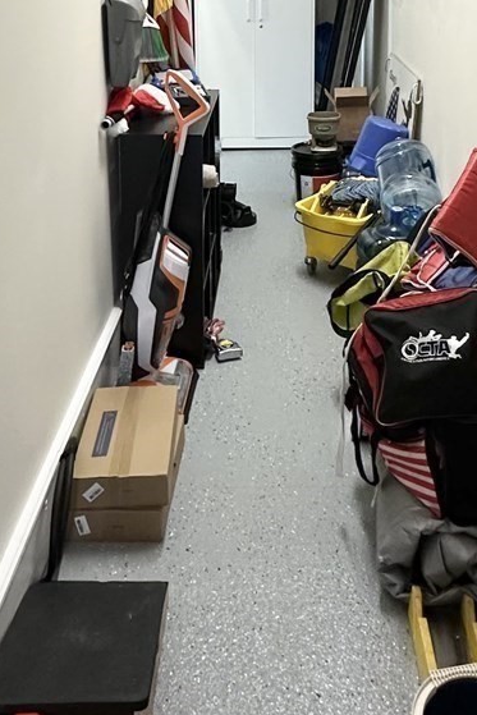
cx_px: 262
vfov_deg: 43.9
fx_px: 794
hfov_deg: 33.4
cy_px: 61
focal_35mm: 40
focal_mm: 2.22
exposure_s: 1/60
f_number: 2.2
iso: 320
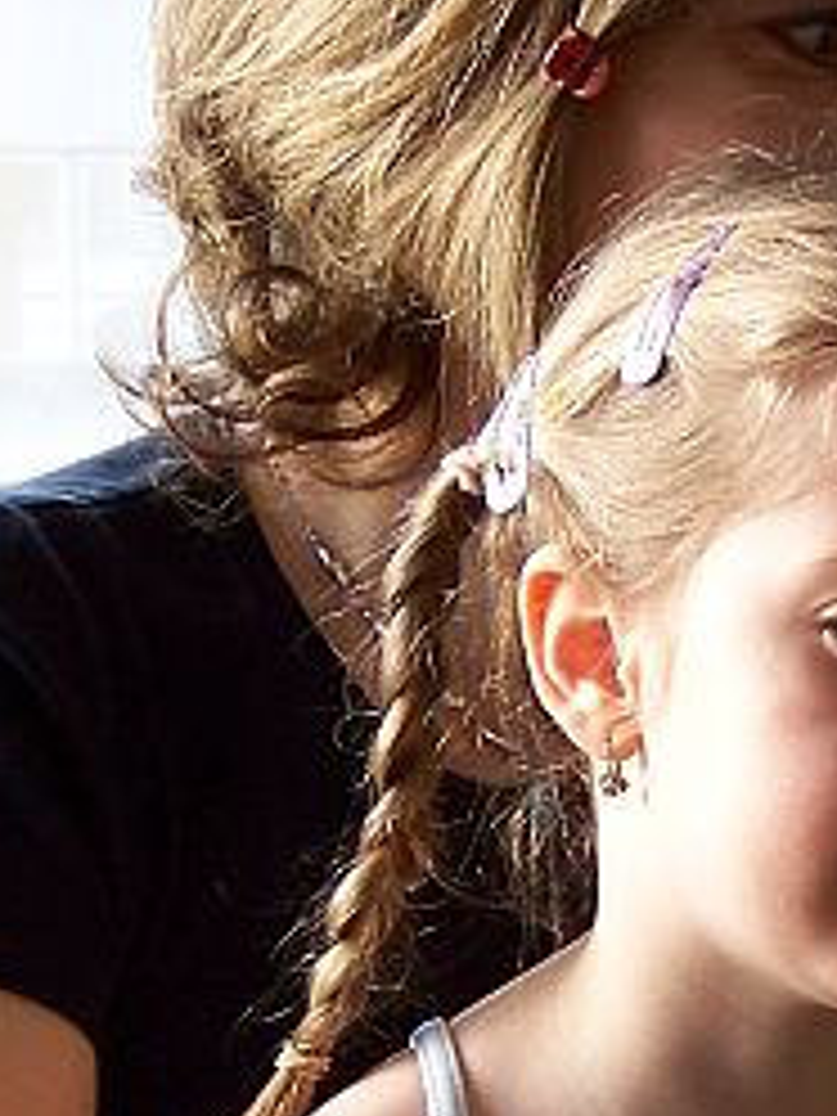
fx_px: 7286
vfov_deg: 8.7
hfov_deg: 6.6
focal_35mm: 226
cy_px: 1282
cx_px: 724
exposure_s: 1/50
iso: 200
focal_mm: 11.7
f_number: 3.2
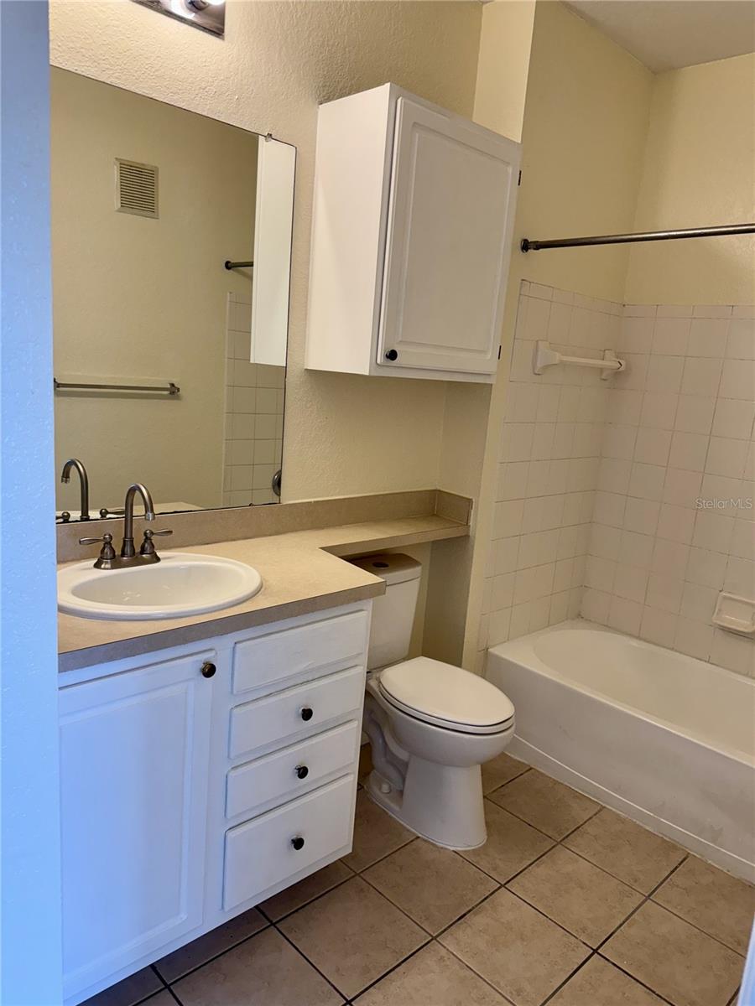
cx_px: 378
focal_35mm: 24
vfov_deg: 71.6
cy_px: 503
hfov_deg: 56.8
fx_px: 698
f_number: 1.78
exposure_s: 1/120
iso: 125
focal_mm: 6.76
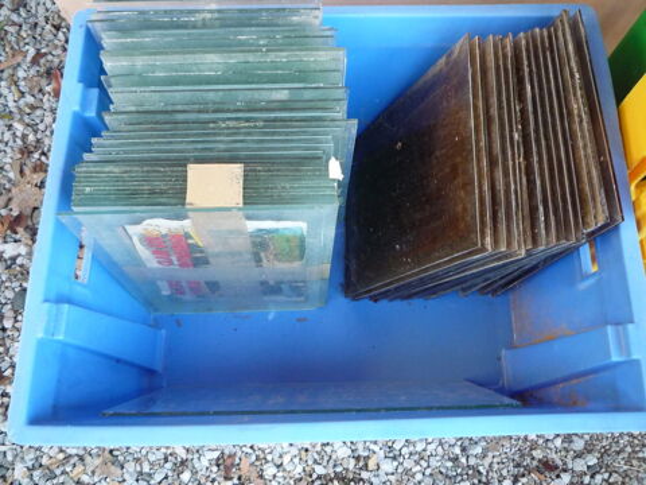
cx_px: 323
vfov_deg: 46.8
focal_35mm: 30
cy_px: 242
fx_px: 560
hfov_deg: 60.0
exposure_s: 1/30
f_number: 3.3
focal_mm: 5.2
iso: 320
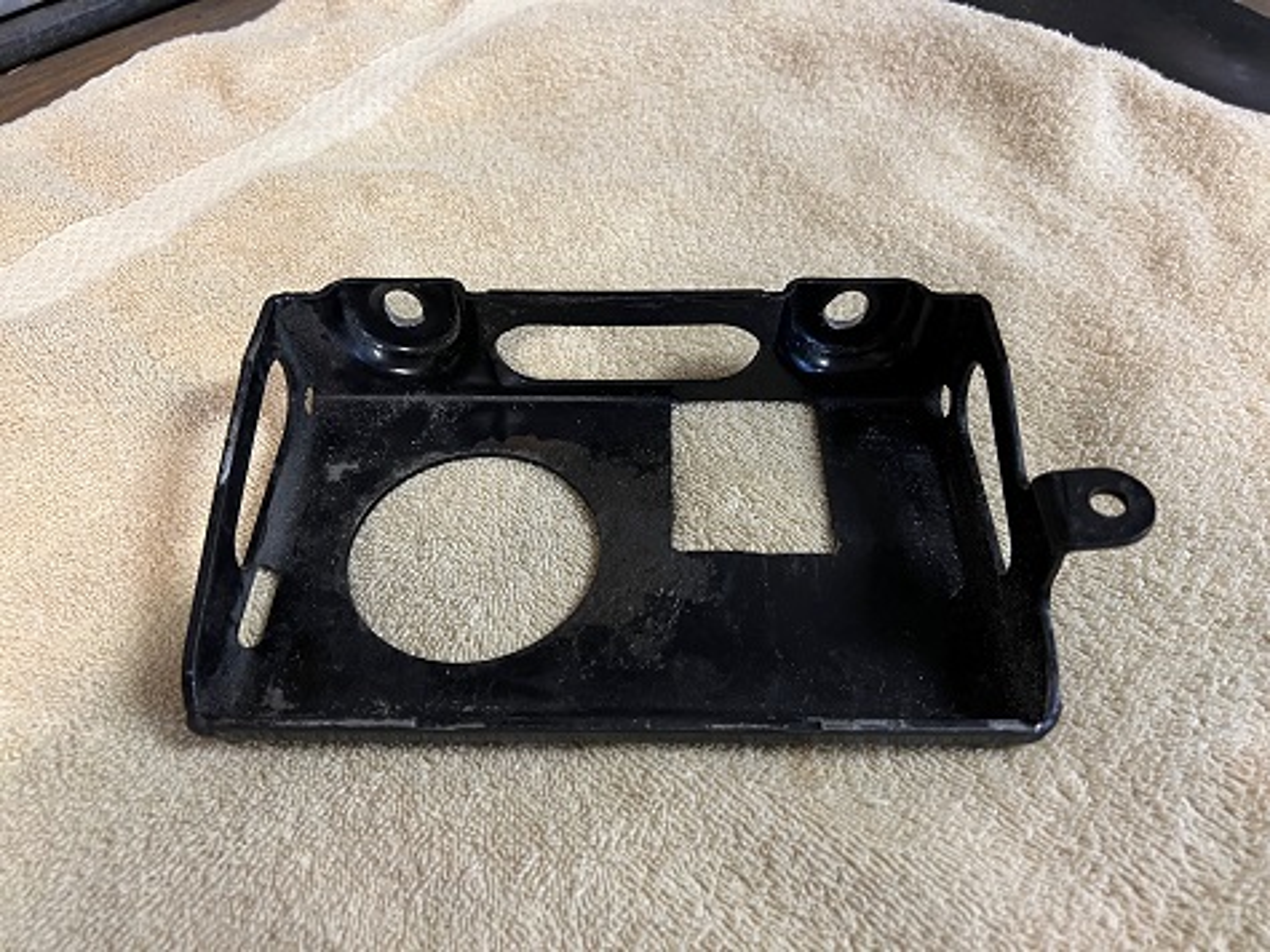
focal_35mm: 26
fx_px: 954
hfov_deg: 67.3
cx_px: 635
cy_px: 476
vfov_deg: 53.0
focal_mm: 5.7
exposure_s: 1/40
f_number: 1.5
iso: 400
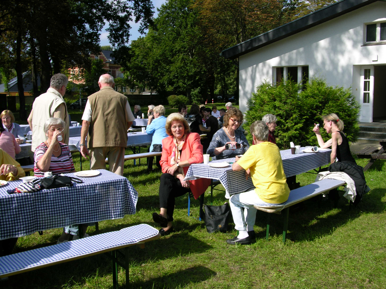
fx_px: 390
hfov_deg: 52.6
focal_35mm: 35
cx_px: 193
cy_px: 144
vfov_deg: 40.7
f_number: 6.3
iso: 50
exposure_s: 1/190
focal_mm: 8.9
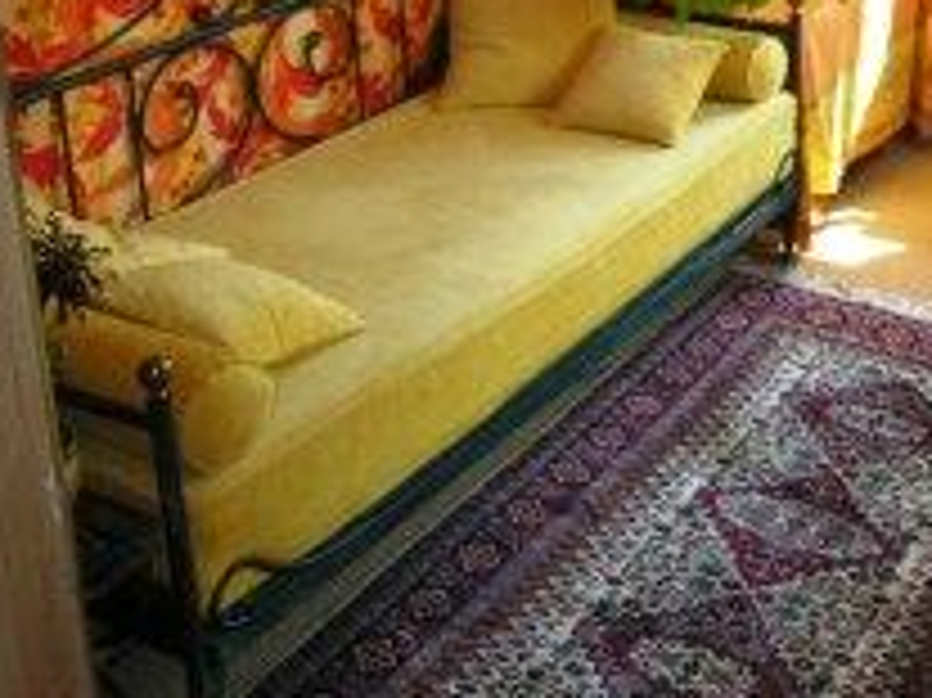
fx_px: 1399
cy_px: 23
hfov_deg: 34.8
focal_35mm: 52
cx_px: 833
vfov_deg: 26.7
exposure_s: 1/36
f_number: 2.6
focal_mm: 6.1
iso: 50
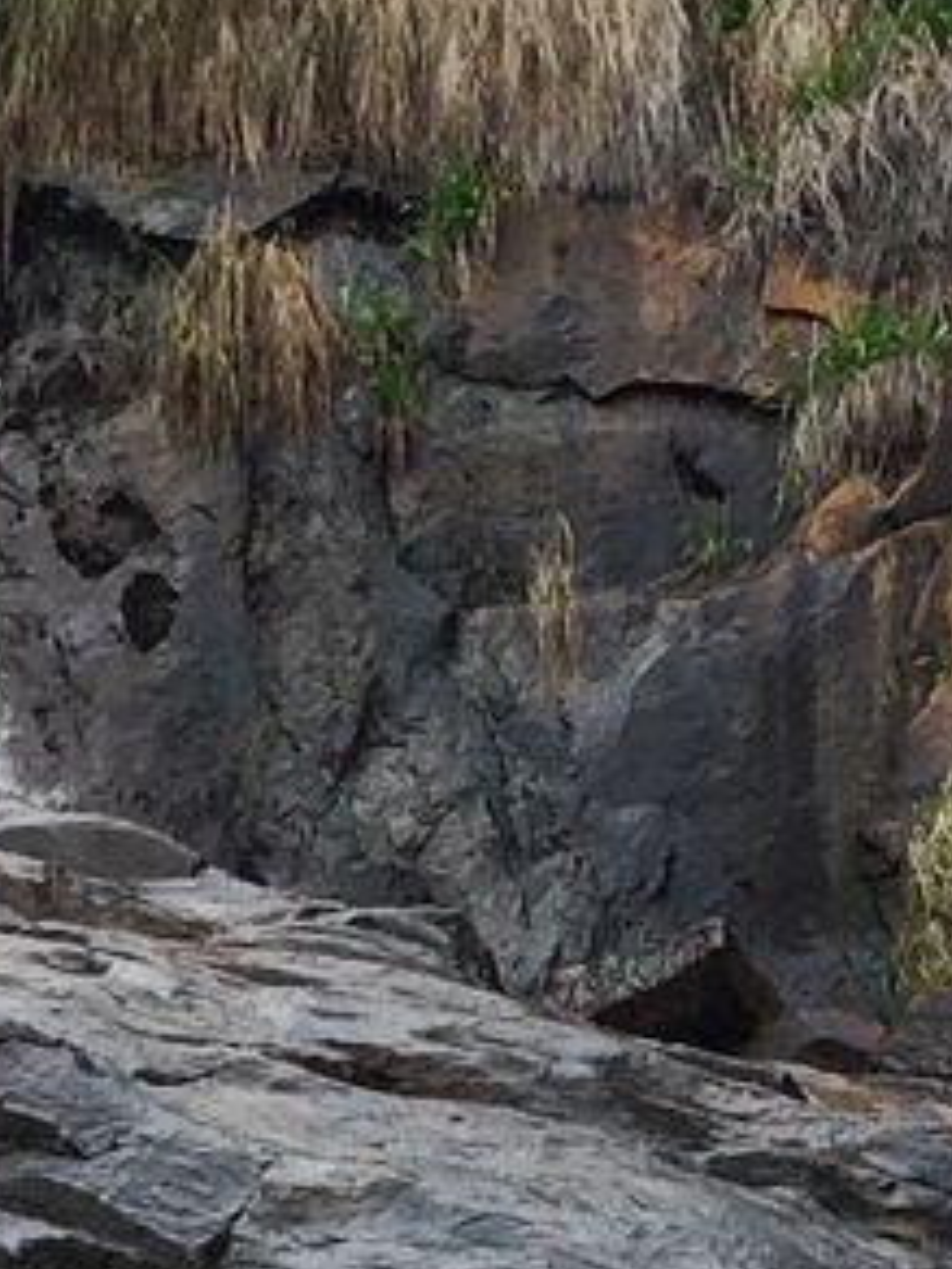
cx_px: 861
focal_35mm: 162
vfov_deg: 12.1
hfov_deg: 9.1
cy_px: 1165
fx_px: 5940
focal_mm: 4.15
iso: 32
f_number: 2.2
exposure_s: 1/246
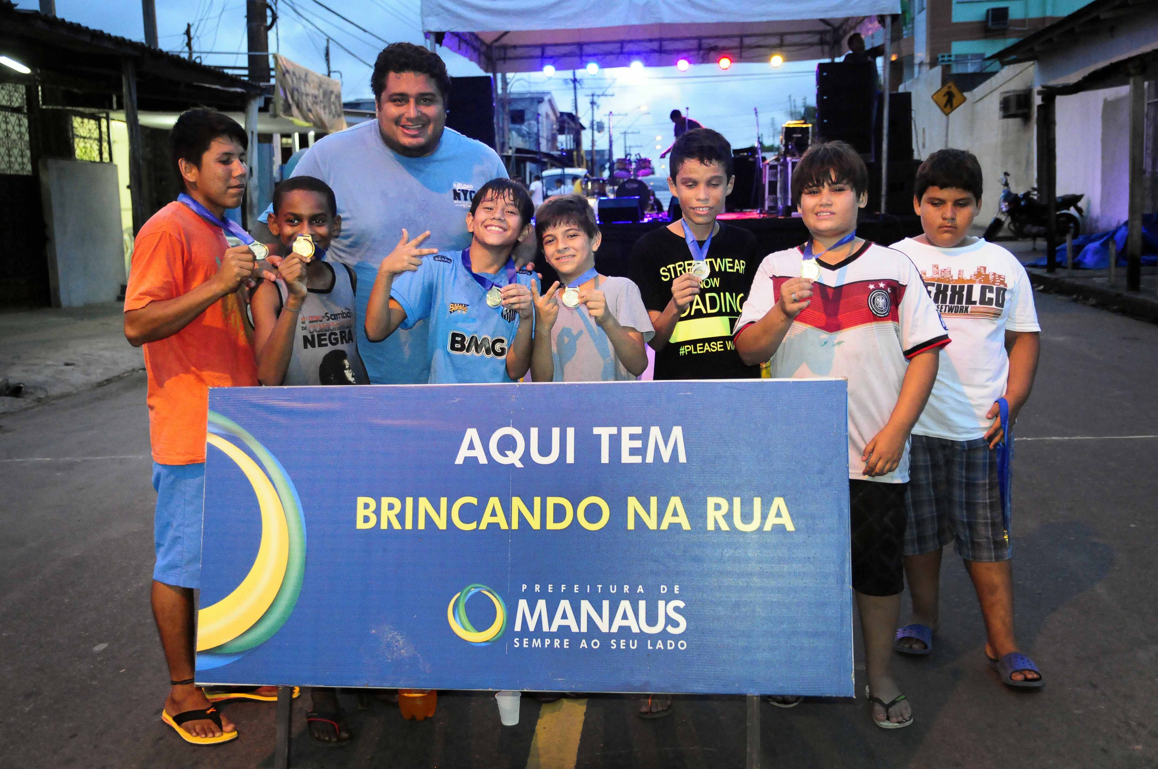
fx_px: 1301
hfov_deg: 48.0
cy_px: 384
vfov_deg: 32.9
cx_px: 579
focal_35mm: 40
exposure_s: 1/125
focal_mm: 27
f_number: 2.8
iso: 3200
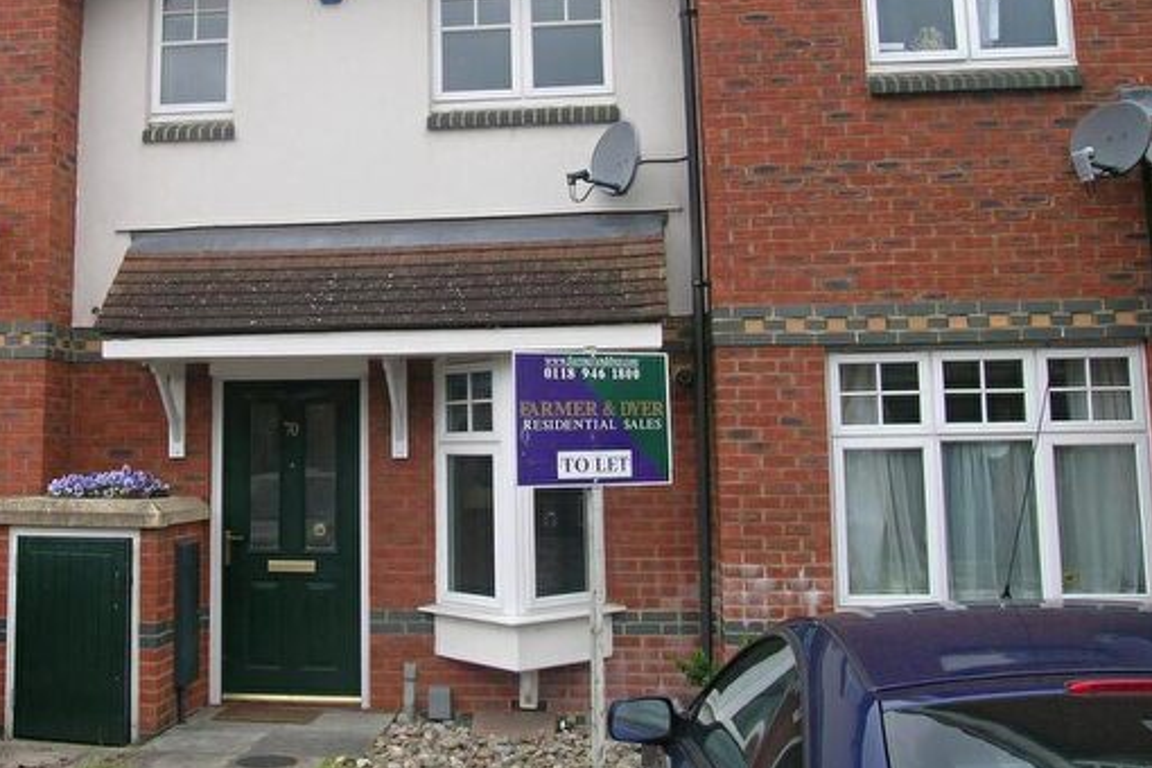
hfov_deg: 47.6
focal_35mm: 40
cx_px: 373
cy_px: 252
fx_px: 1280
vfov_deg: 33.1
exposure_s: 1/160
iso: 50
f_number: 5.6
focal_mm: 5.8
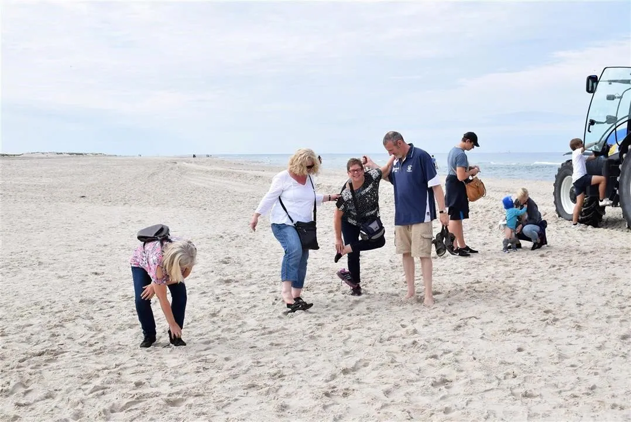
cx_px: 316
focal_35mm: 51
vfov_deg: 26.5
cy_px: 211
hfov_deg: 38.9
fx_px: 894
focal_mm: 34
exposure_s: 1/400
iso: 200
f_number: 10
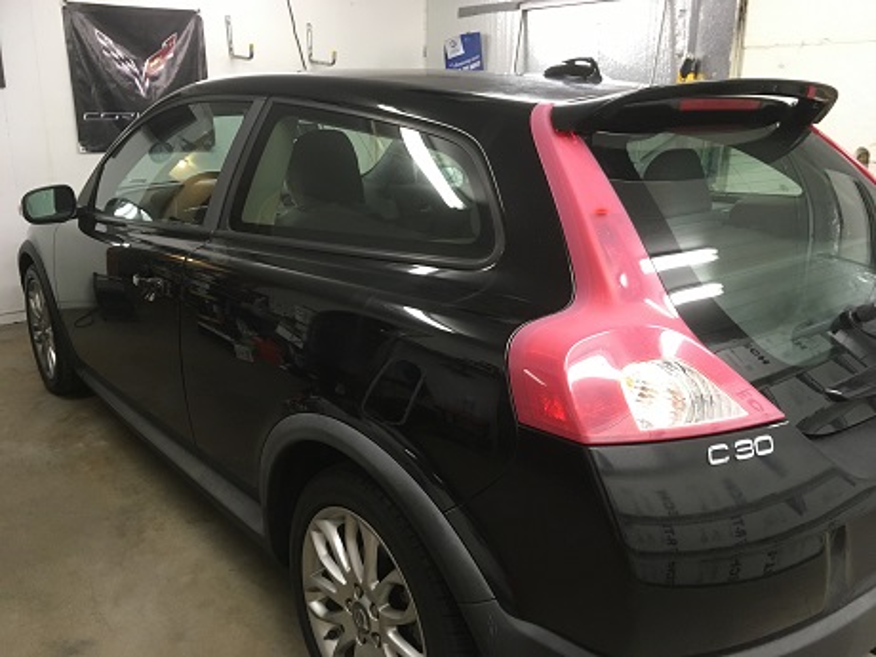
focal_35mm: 29
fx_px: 734
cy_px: 328
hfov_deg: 61.7
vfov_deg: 48.2
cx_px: 438
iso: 100
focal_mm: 4.15
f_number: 2.2
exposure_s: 1/30
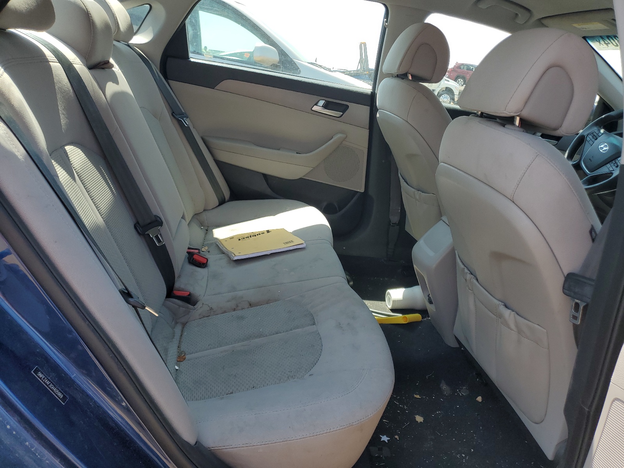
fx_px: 469
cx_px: 312
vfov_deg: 53.1
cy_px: 234
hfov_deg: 67.3
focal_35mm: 26
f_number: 1.5
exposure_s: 1/769
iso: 50
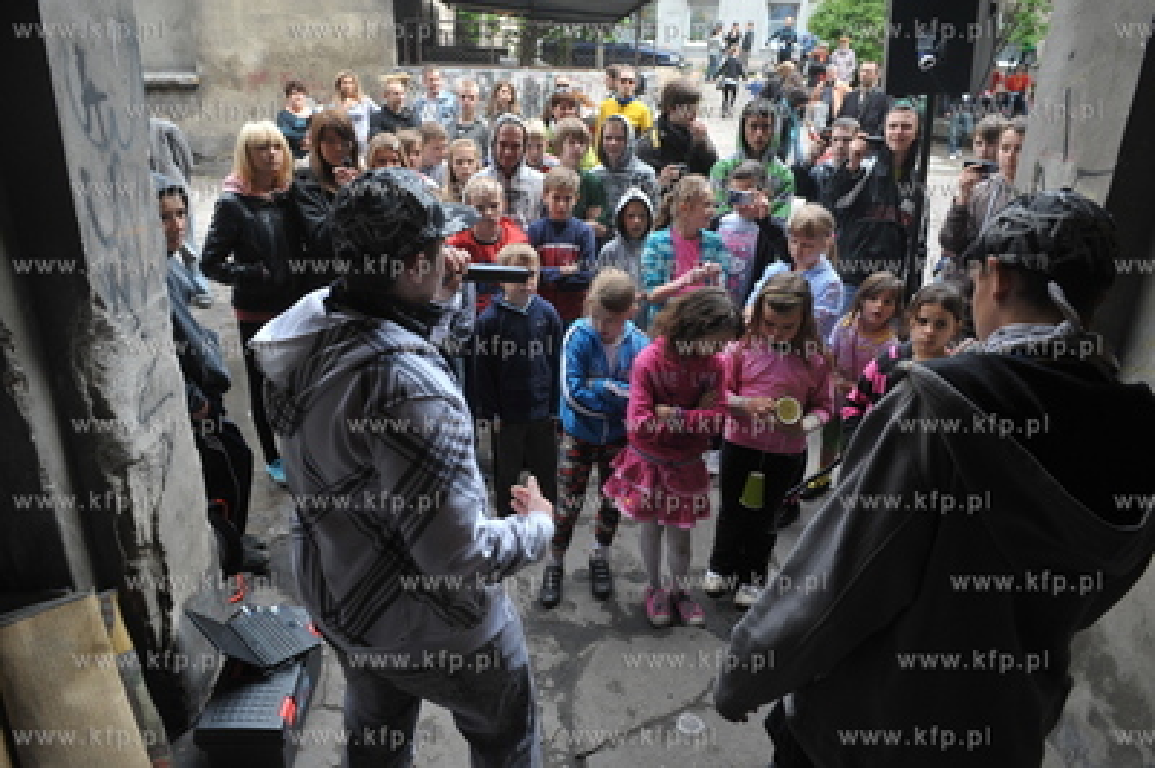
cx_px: 578
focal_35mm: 24
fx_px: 769
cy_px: 384
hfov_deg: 73.8
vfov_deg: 53.1
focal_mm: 24
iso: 800
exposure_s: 1/250
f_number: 7.1
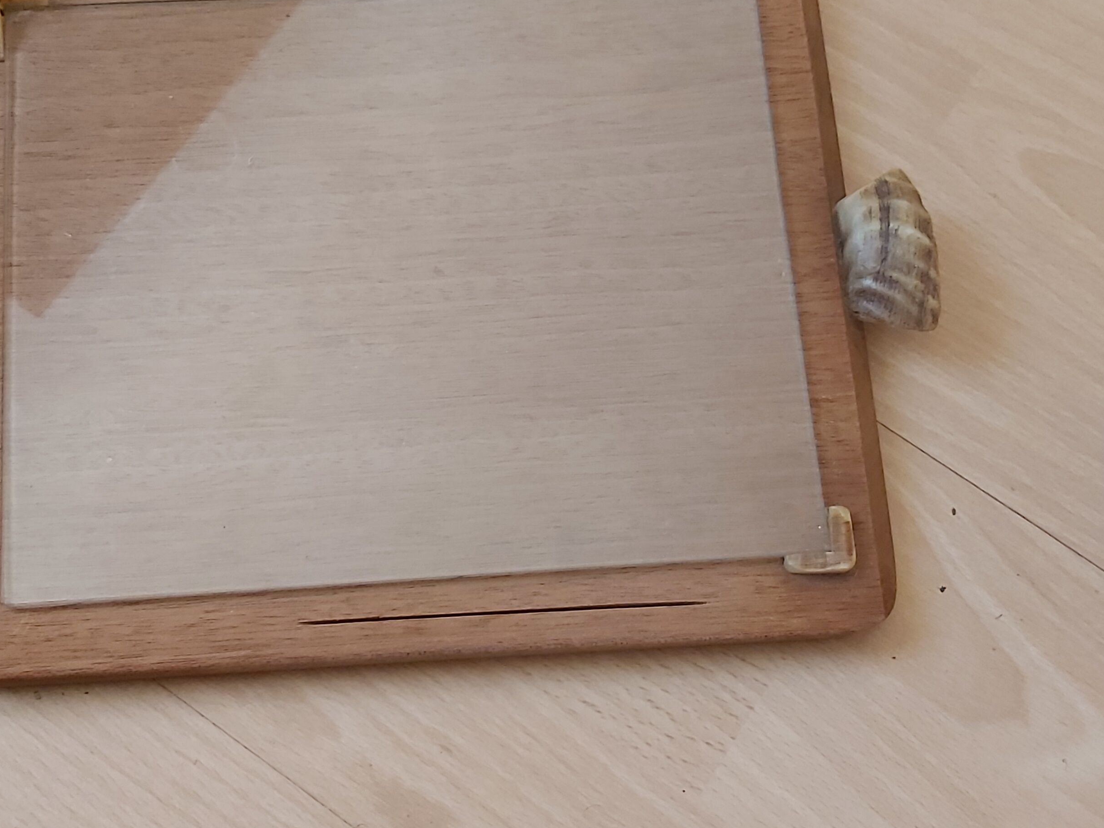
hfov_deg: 43.8
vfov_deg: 33.6
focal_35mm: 43
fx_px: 1371
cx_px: 486
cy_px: 431
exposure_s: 1/50
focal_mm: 3.92
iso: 250
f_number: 1.7
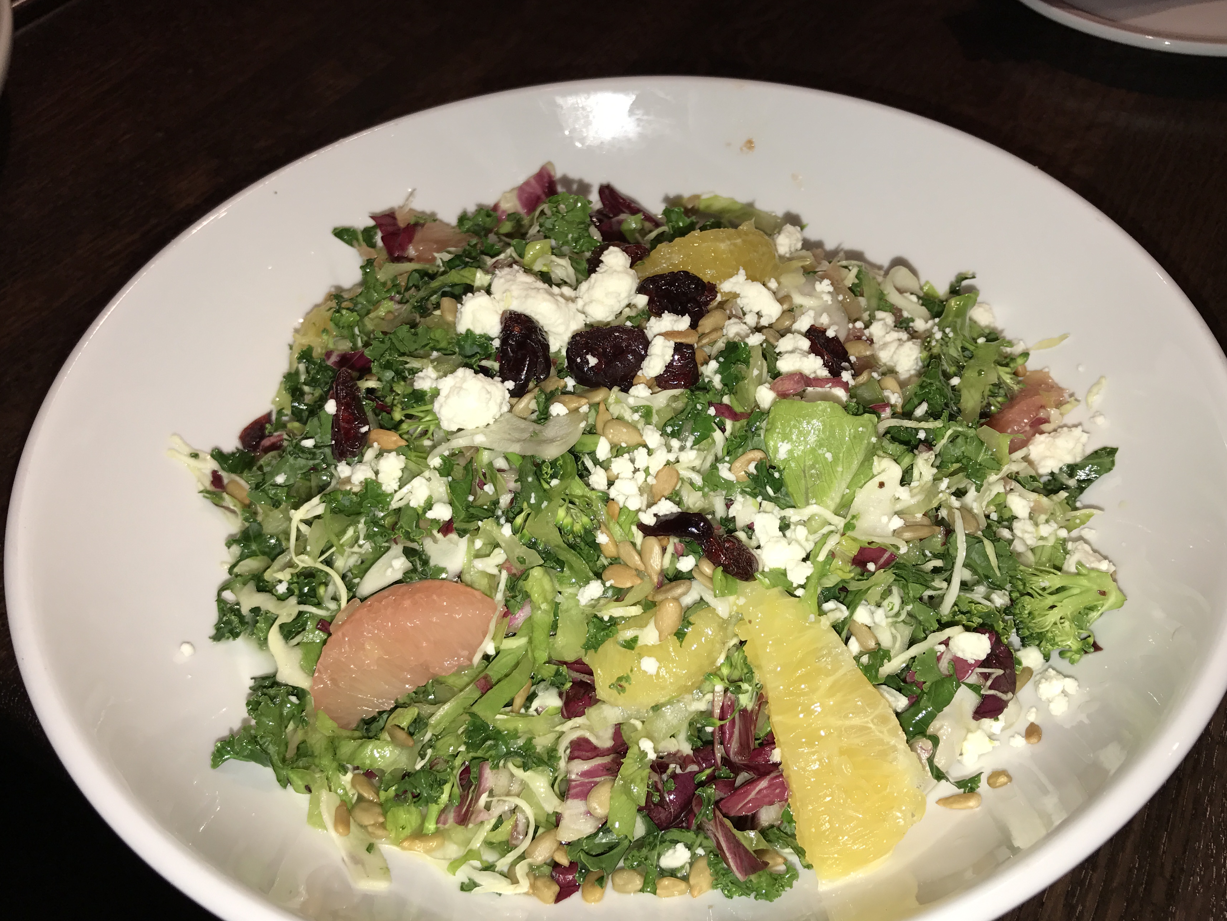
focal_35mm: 33
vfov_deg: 42.9
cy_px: 476
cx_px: 625
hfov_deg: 55.3
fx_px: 1170
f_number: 1.8
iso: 20
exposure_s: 1/108
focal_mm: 3.99
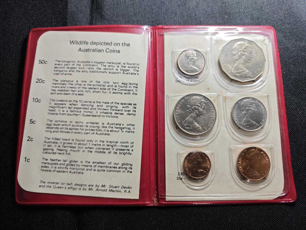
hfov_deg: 71.6
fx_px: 212
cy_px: 115
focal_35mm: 24
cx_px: 153
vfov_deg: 56.8
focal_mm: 5.84
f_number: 1.6
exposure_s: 1/72.1
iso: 125
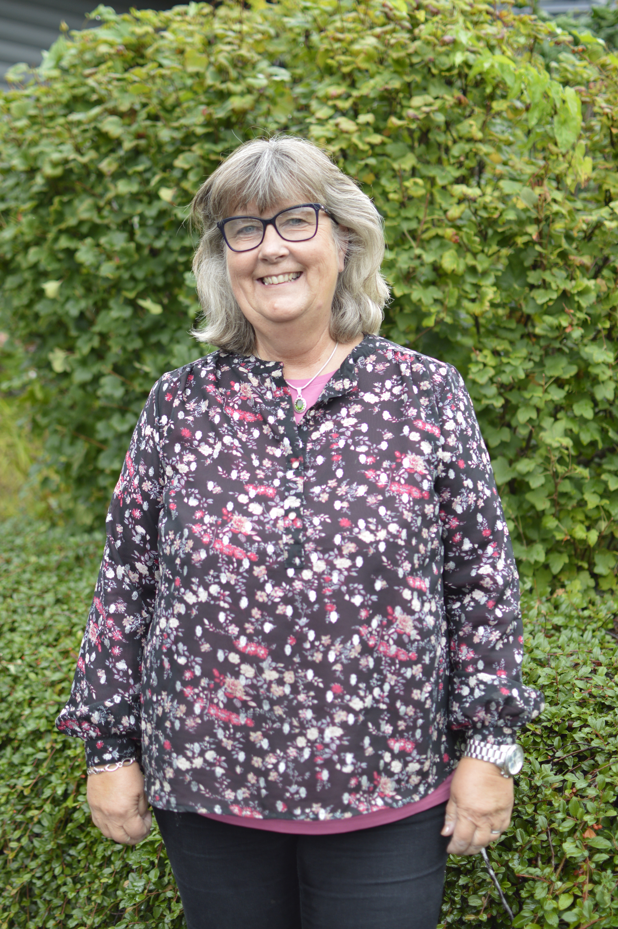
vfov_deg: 37.9
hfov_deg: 25.7
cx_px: 309
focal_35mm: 52
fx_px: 1354
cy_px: 464
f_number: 1.8
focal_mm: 35
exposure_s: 1/320
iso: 200
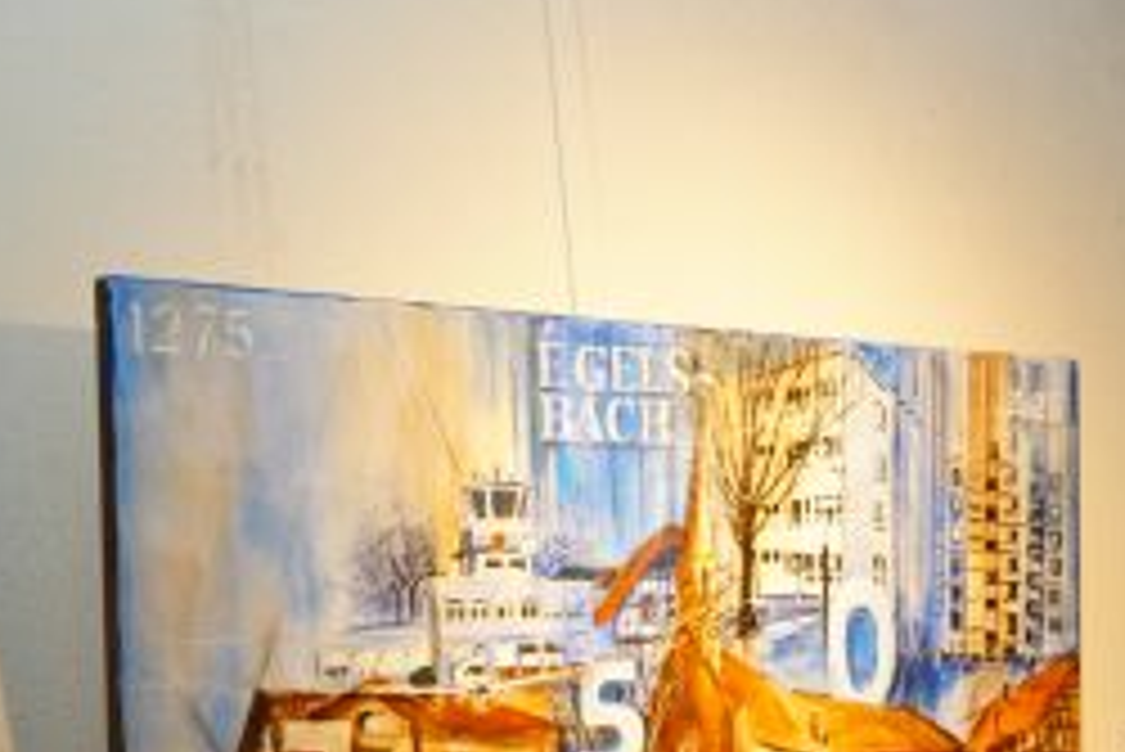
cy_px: 757
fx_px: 2626
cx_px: 1278
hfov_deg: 22.6
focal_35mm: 84
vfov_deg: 16.0
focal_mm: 35
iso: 5000
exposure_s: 1/125
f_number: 8
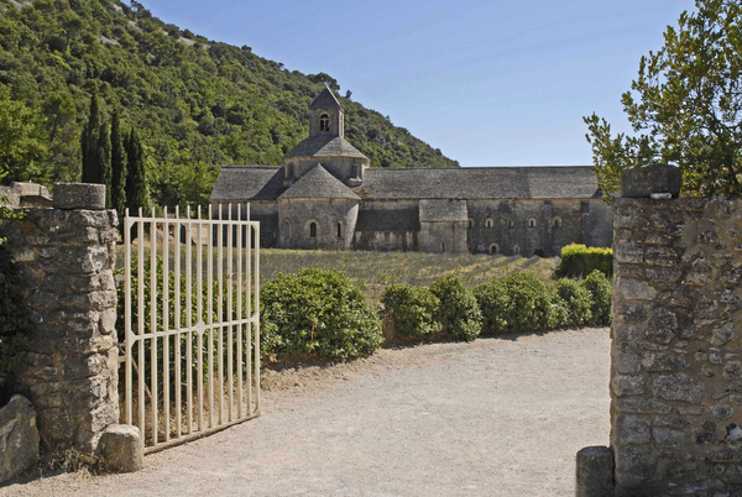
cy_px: 248
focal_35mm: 40
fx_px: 836
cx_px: 371
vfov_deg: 33.1
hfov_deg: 47.9
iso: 100
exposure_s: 1/90
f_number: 13
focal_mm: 27
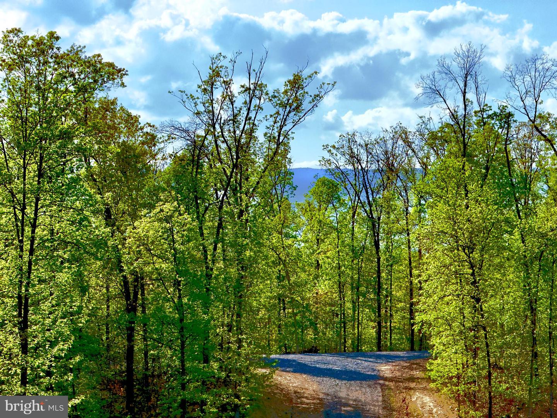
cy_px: 209
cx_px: 278
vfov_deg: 12.3
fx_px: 1931
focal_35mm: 120
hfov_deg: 16.4
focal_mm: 15.66
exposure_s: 1/2212
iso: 64
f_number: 2.8
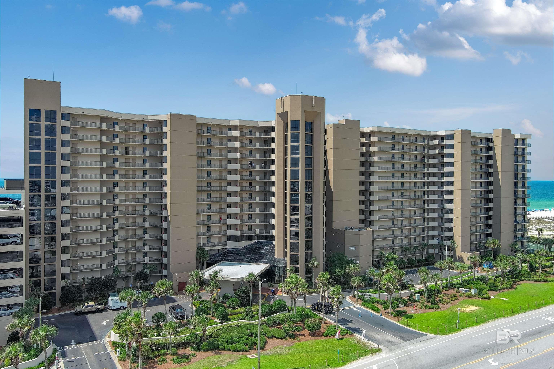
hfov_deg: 63.7
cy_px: 184
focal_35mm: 29
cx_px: 277
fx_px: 446
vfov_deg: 44.9
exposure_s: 1/1000
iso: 100
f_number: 6.3
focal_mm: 10.57
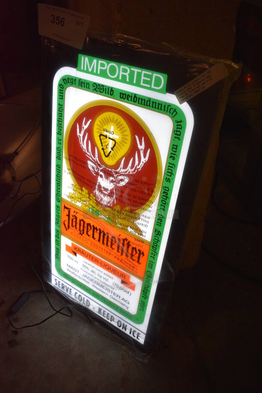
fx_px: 327
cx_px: 131
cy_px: 196
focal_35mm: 30
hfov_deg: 43.7
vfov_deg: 61.9
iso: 1000
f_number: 3.8
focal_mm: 20
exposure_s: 1/125
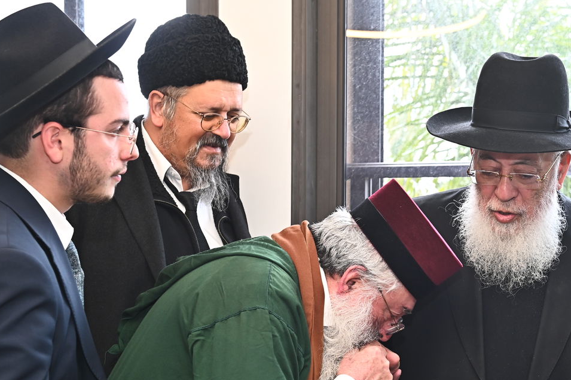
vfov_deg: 20.4
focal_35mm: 66
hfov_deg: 30.2
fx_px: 1046
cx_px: 410
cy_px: 278
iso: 800
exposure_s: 1/125
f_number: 5.6
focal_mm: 45
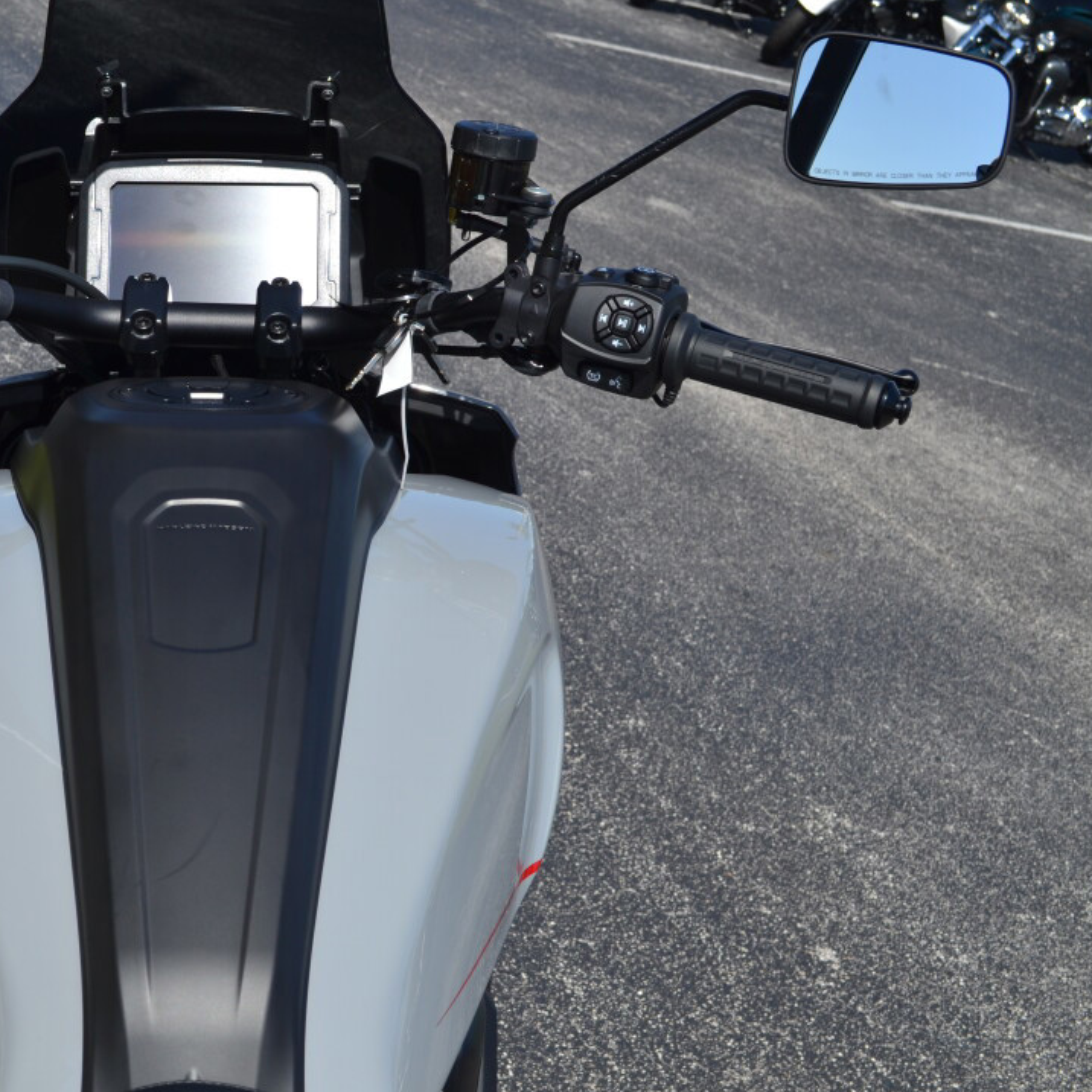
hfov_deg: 26.4
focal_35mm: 64
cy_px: 509
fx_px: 2284
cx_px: 218
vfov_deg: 26.9
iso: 100
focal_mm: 30
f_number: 8
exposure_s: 1/250
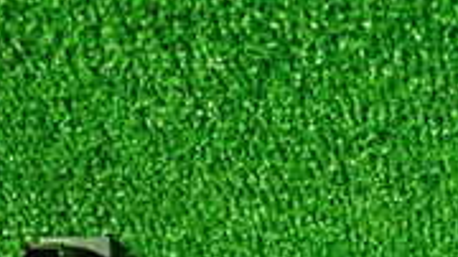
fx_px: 1323
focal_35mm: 109
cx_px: 562
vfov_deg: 10.3
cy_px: 509
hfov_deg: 18.5
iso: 1000
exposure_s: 1/30
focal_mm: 5.5
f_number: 2.3
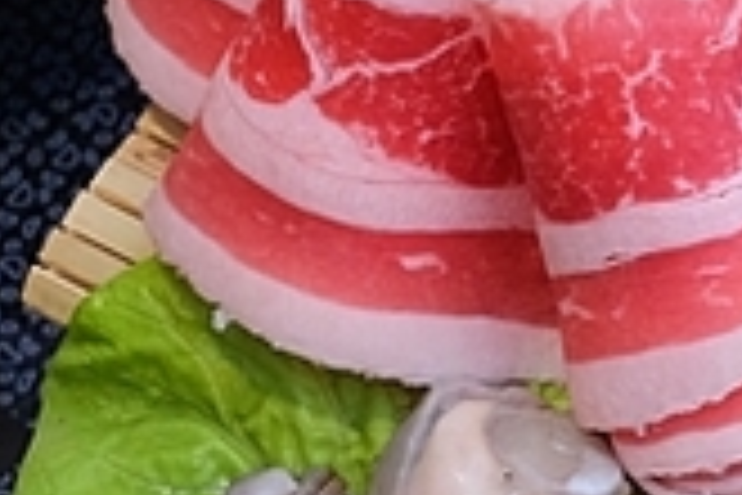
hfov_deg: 11.0
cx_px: 1079
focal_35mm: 180
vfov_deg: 7.6
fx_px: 3710
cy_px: 562
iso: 1250
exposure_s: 1/58
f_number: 5
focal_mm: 23
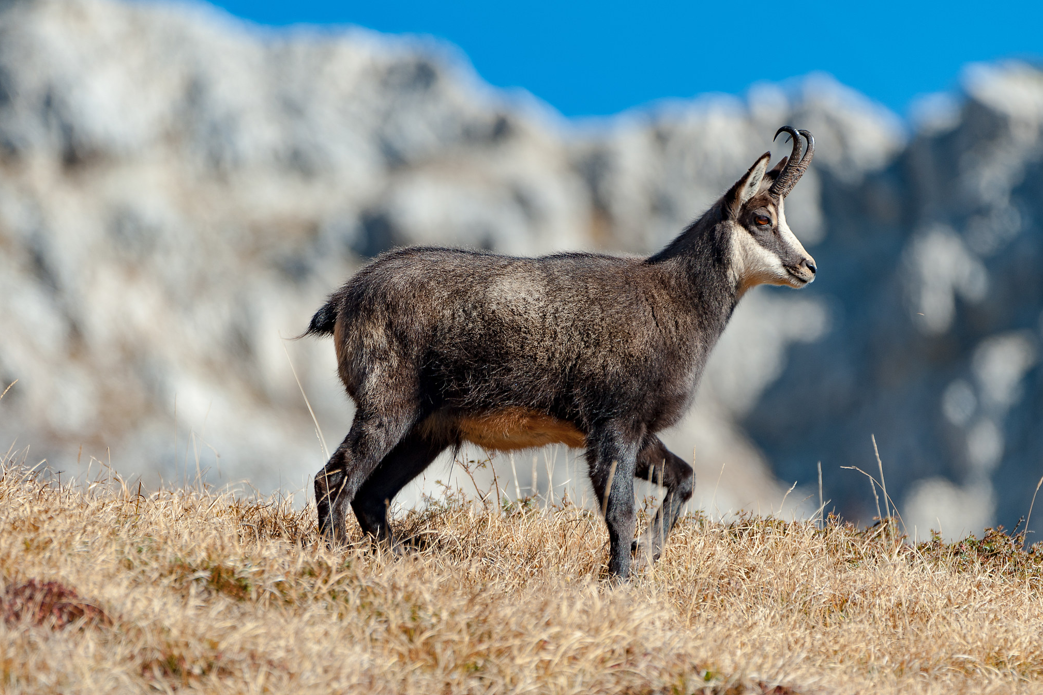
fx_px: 18948
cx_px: 523
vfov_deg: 2.1
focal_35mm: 654
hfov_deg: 3.2
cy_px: 379
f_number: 6.3
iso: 200
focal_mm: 550
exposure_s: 1/500
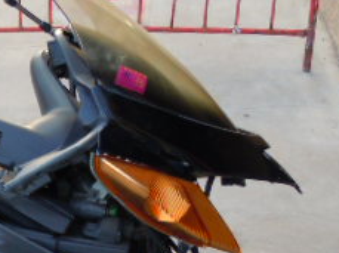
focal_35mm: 84
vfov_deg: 17.2
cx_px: -89
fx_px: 821
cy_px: 247
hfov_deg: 21.3
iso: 100
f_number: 3.5
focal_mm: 5.4
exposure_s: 1/60
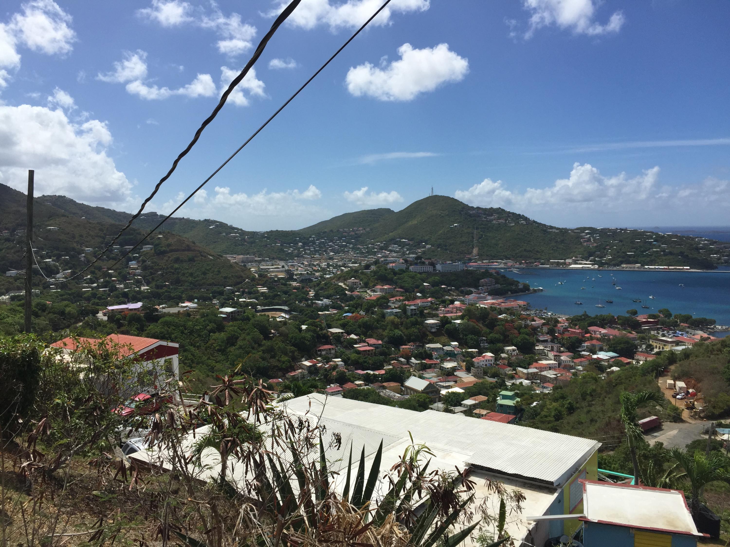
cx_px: 365
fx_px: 612
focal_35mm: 29
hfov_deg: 61.7
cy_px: 274
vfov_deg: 48.2
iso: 32
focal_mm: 4.15
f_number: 2.2
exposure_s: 1/4405
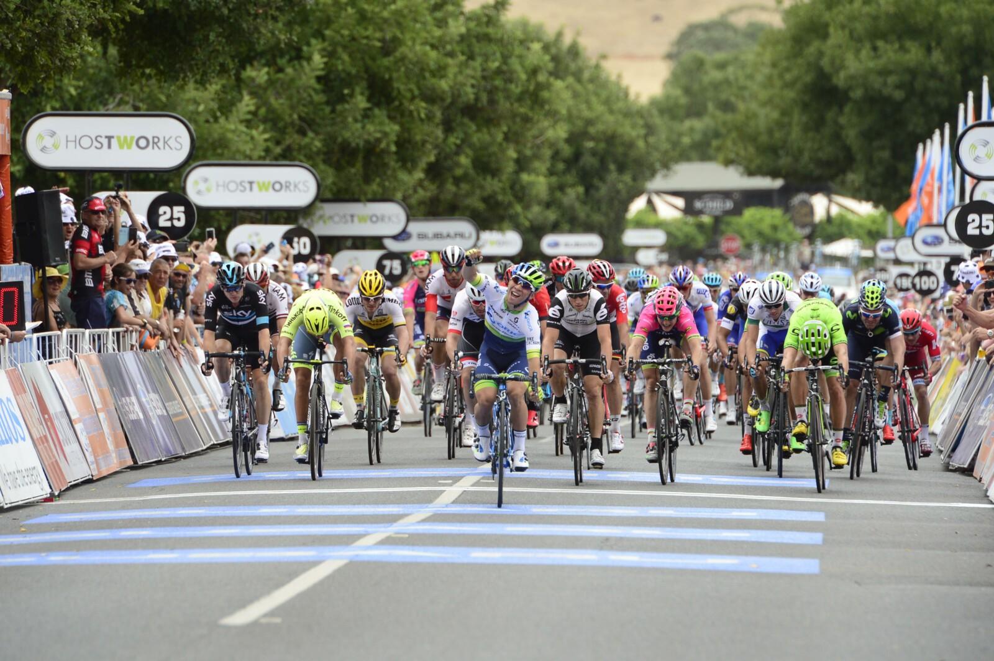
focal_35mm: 400
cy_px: 330
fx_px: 11032
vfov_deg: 3.4
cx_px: 497
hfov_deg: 5.2
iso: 1000
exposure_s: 1/1000
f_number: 8
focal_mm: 400
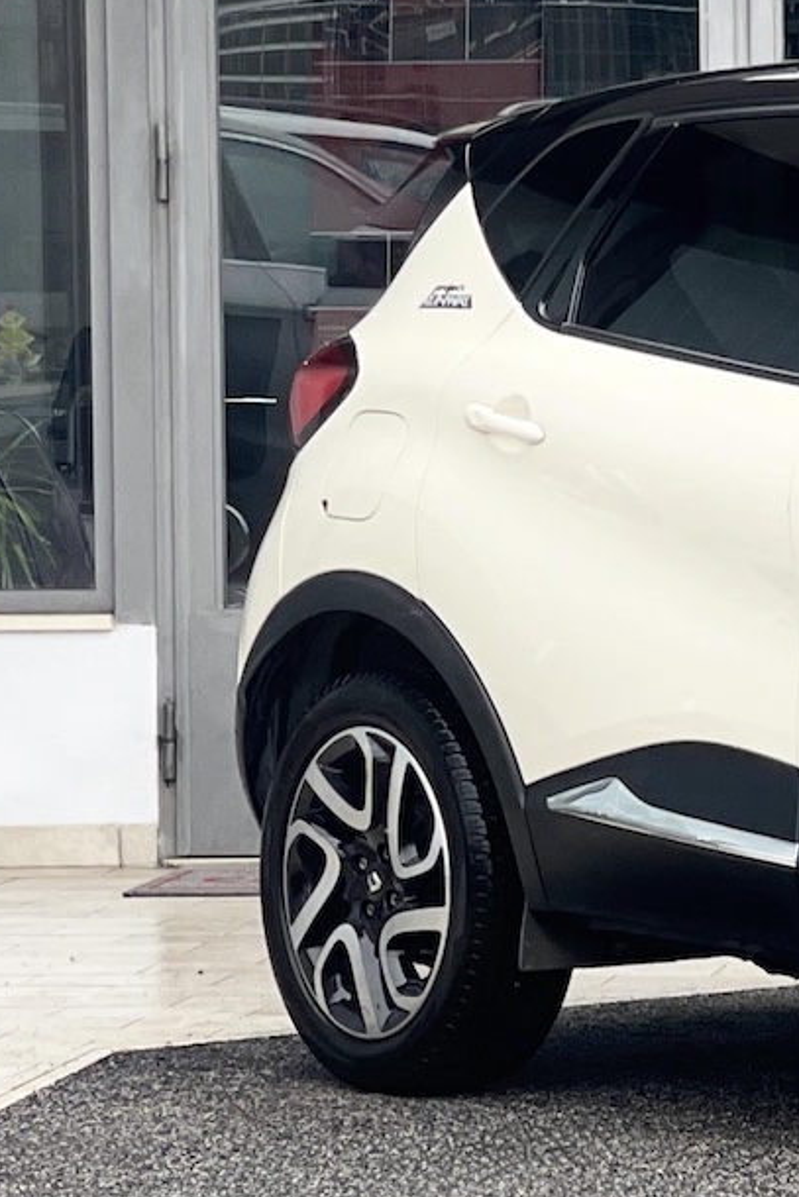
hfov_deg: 7.8
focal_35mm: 170
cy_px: 605
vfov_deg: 12.1
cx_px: 1471
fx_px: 5656
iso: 32
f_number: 2.2
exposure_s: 1/121
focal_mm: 7.5
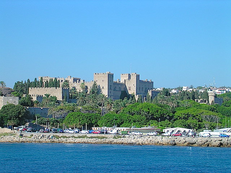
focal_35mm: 111
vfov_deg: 13.3
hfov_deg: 17.7
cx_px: 116
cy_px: 86
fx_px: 741
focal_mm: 16.8
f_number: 4.8
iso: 100
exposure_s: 1/450
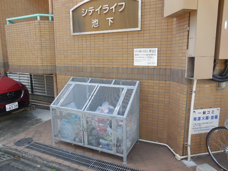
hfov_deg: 69.4
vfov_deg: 54.9
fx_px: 165
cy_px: 86
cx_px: 114
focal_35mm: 25
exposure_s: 1/200
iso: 125
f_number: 3.1
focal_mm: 4.5
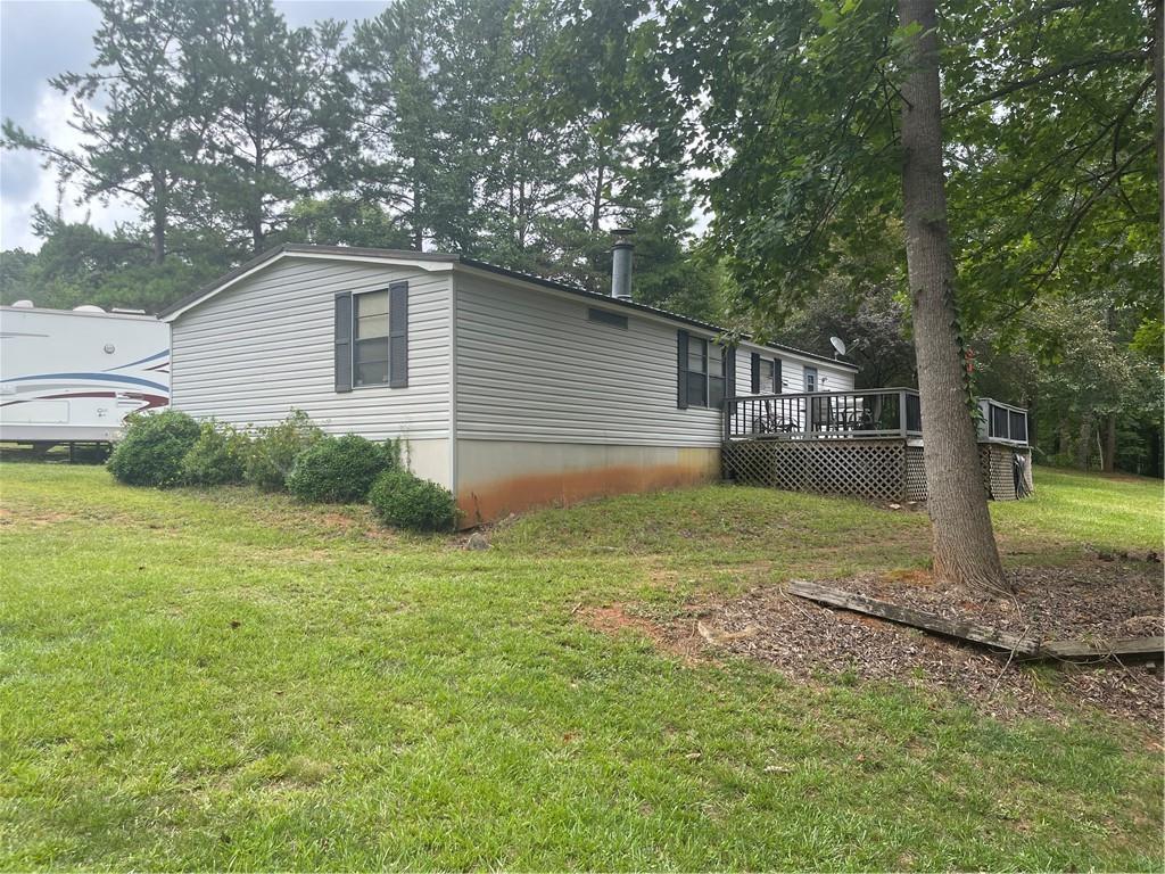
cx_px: 582
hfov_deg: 67.3
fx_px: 875
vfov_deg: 53.1
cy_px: 437
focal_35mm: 26
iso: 50
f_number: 1.6
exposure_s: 1/1339
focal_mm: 5.1
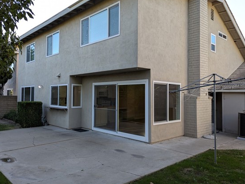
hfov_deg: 63.3
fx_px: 198
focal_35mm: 28
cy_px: 90
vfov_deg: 49.8
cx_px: 109
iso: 28
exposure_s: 1/271
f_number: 1.85
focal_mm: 6.81
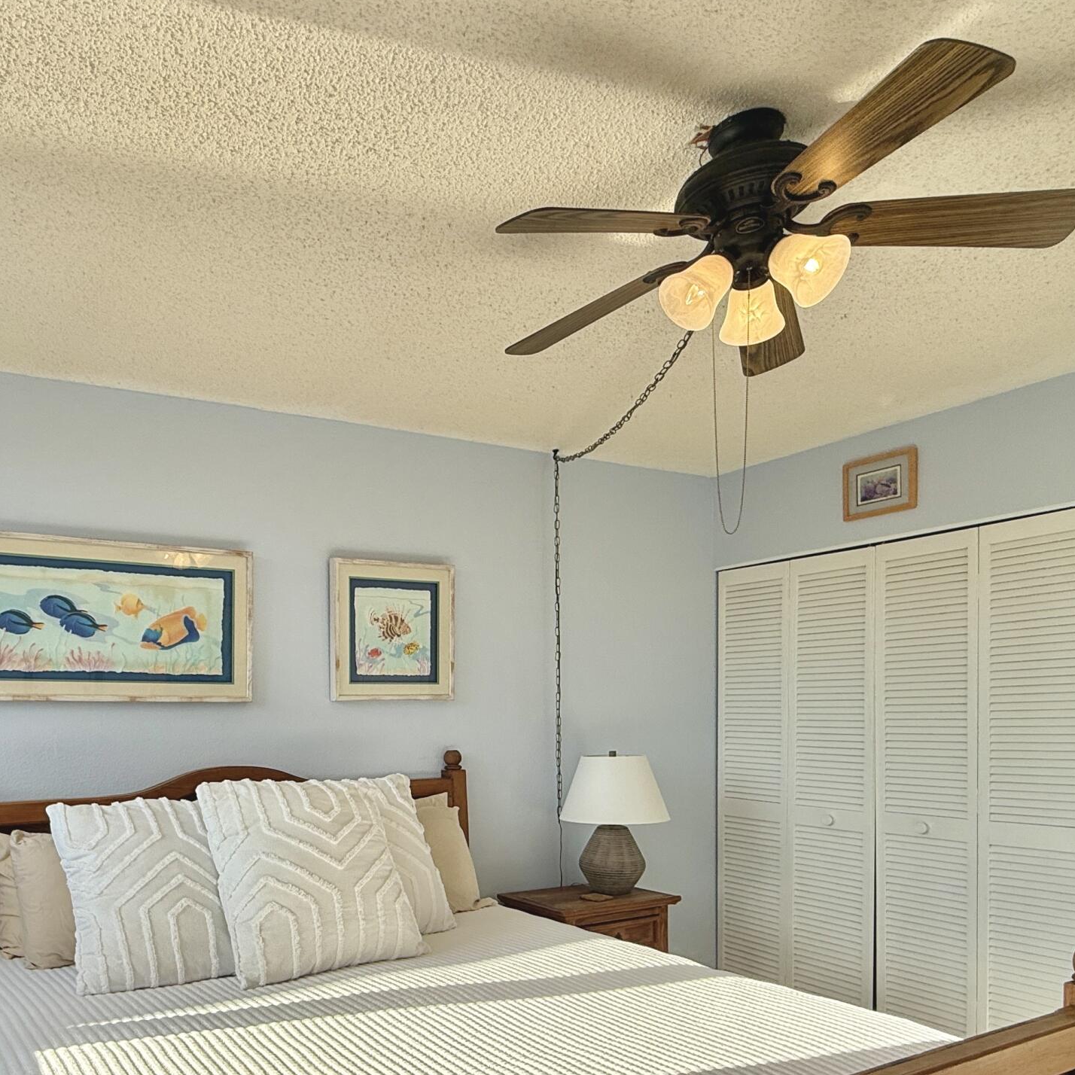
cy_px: 742
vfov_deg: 59.1
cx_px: 321
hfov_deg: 58.9
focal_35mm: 26
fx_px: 914
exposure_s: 1/482
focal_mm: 2.22
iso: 50
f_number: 2.2
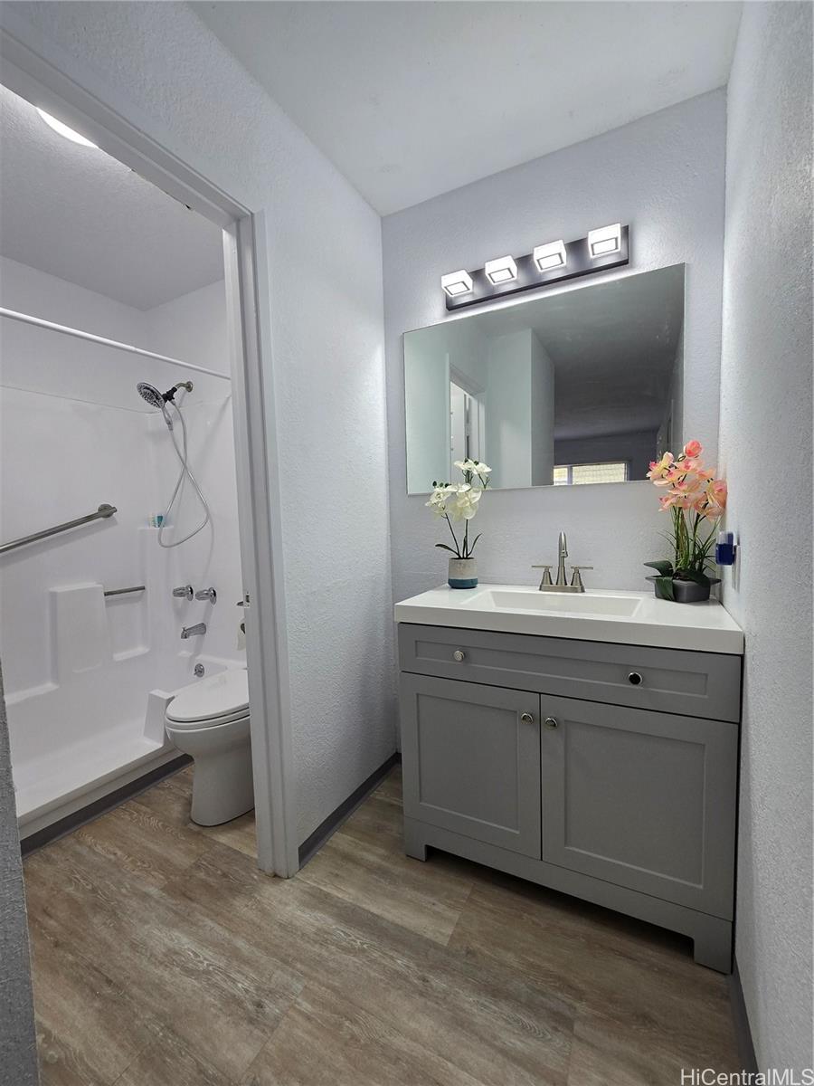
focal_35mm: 13
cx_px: 407
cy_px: 543
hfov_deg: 89.9
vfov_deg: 106.2
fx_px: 408
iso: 64
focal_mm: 2.2
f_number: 2.2
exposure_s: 1/60
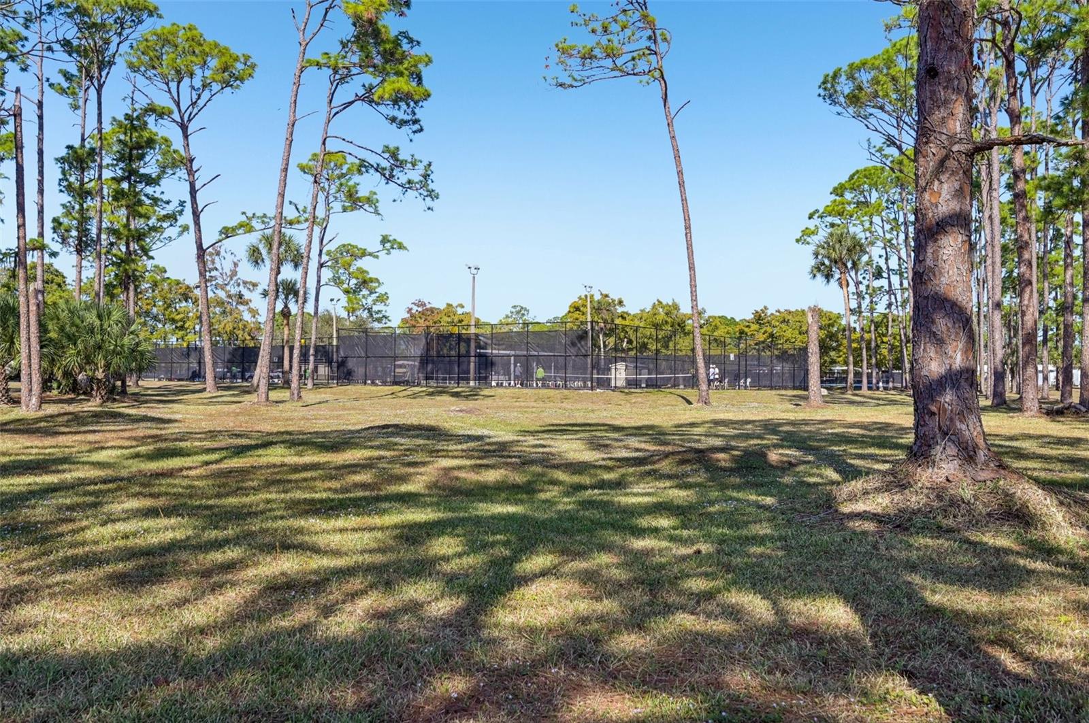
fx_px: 906
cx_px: 544
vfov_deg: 43.5
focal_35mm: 30
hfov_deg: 62.0
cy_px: 362
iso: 400
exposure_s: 1/1000
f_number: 8
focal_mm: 30
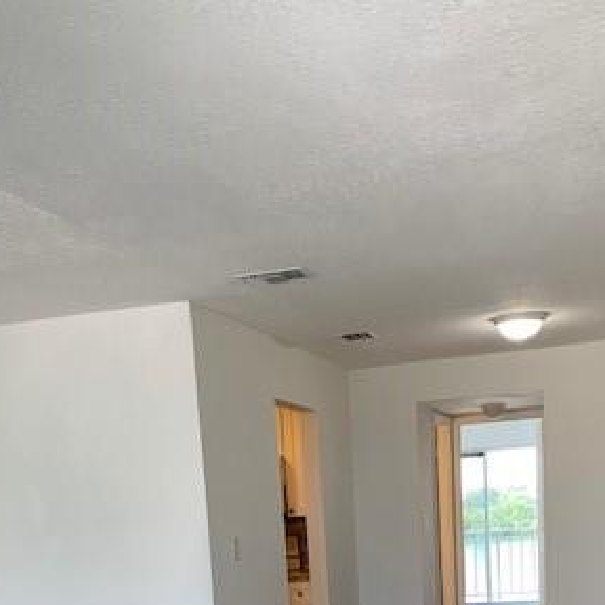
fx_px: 1008
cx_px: 275
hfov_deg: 33.4
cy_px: 670
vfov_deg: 29.9
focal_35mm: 51
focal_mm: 4.25
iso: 50
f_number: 1.8
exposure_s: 1/120
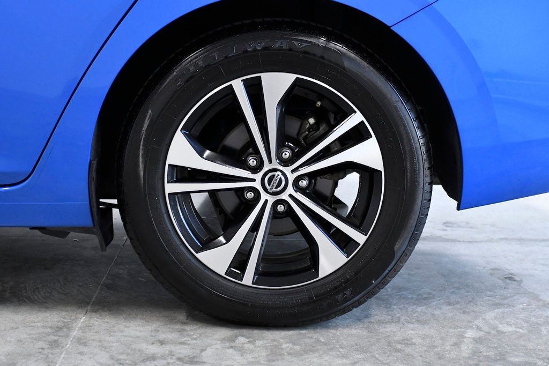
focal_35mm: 60
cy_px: 183
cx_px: 274
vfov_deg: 22.6
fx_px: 915
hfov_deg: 33.4
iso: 2500
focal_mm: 40
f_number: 3.5
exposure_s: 1/1000
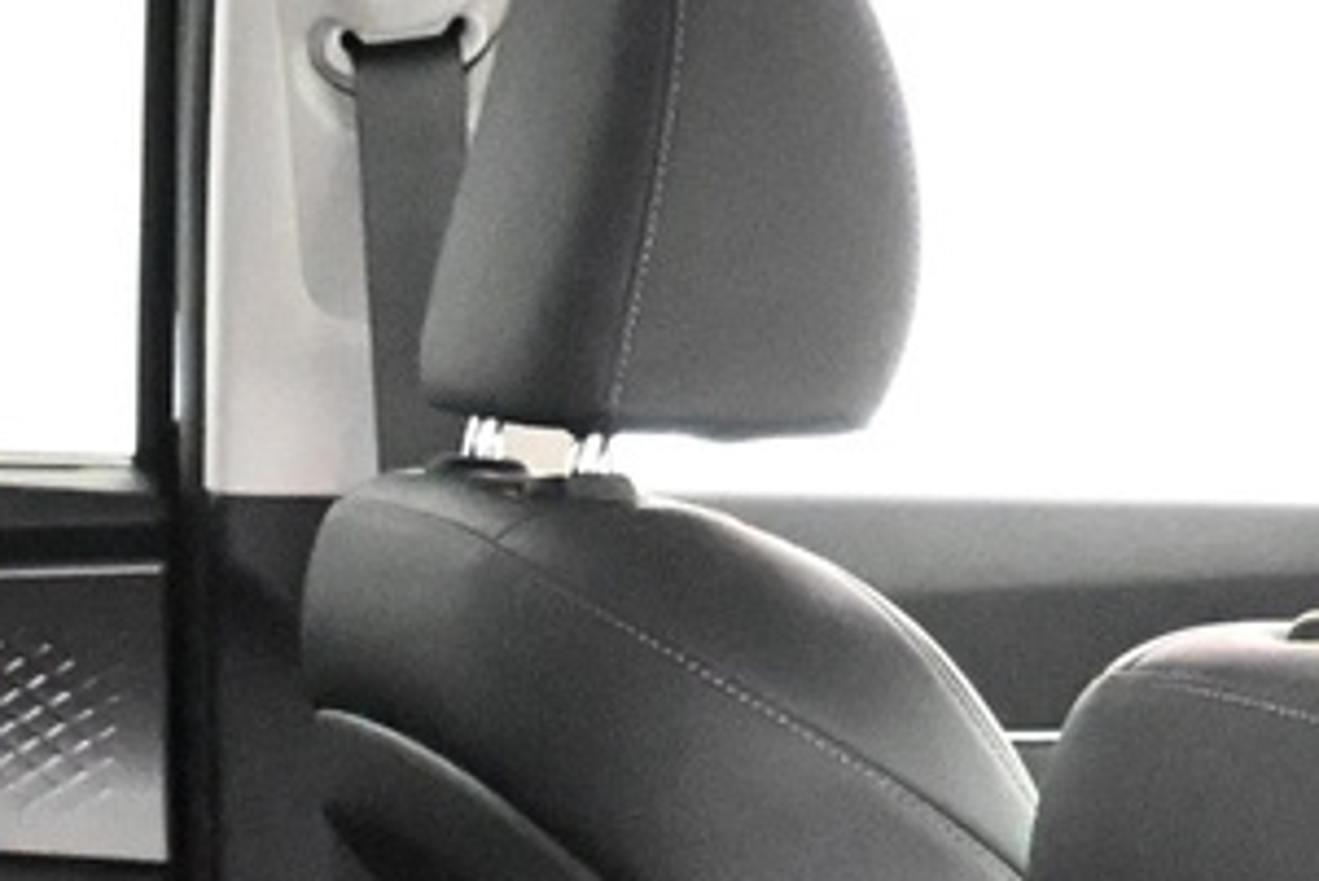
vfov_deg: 9.9
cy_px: 1766
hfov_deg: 15.3
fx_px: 4728
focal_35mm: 129
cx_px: -298
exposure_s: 1/50
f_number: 3.5
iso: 12800
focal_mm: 16
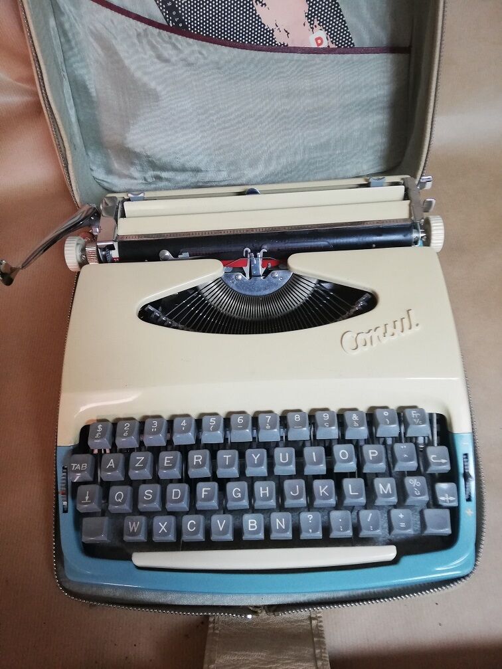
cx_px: 251
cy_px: 334
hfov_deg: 53.1
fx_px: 502
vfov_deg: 67.3
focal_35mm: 26
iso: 400
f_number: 2.2
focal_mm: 3.81
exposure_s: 1/25
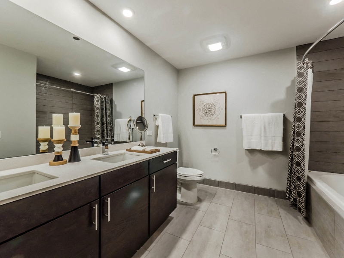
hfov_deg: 102.1
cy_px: 129
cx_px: 172
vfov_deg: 85.7
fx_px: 139
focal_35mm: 14
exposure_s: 1/4
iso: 200
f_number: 9
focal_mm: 7
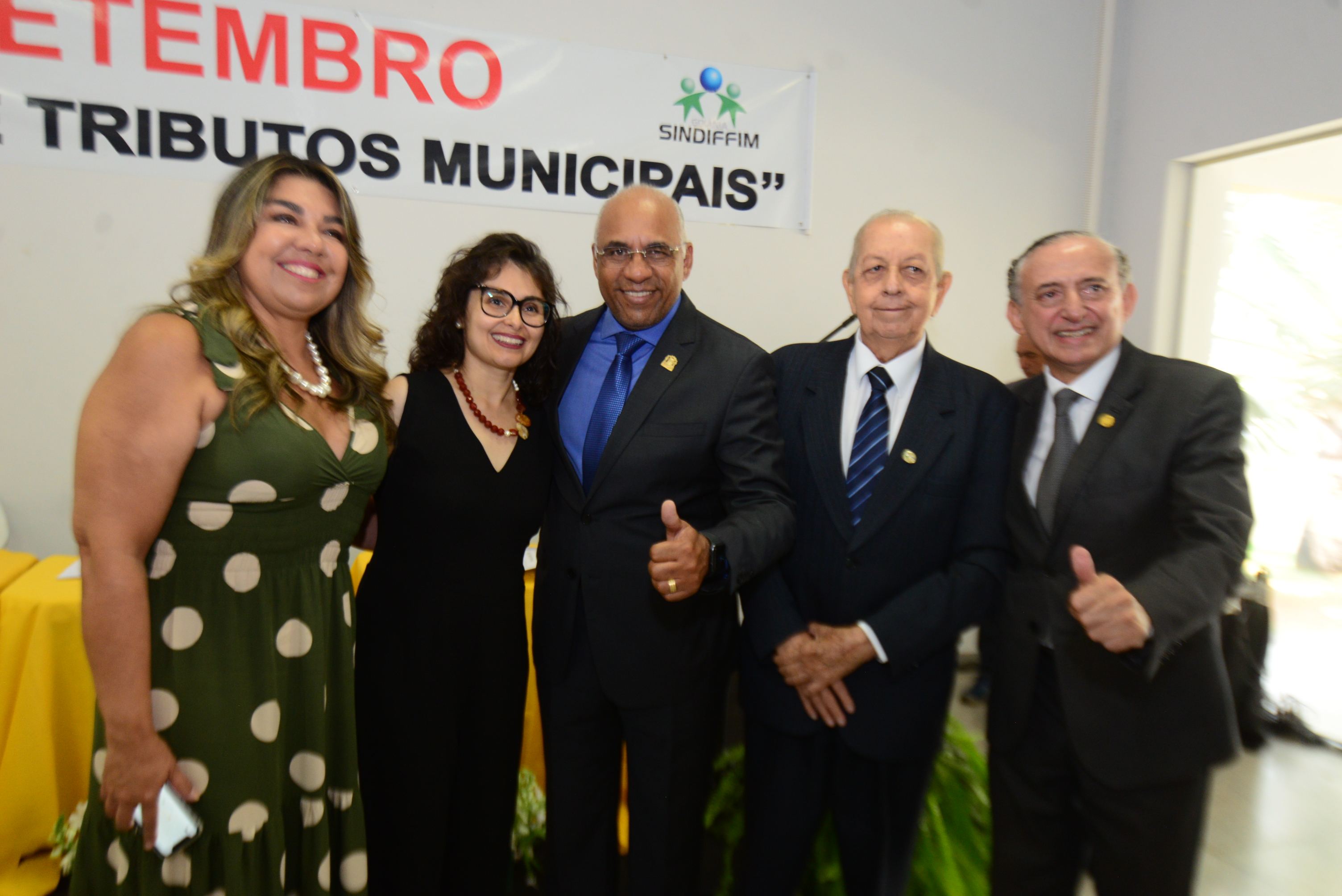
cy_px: 448
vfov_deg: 48.0
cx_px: 671
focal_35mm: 27
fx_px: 1007
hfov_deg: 67.4
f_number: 4
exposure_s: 1/125
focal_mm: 27
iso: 1600
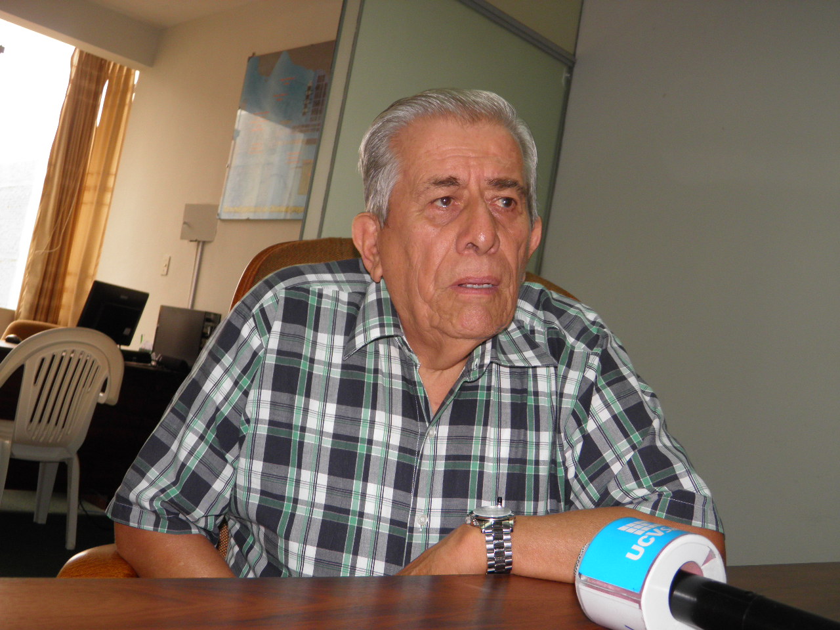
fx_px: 946
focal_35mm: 39
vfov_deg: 36.8
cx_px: 420
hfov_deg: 47.9
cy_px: 315
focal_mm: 7.1
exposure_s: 1/60
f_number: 3.2
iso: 100
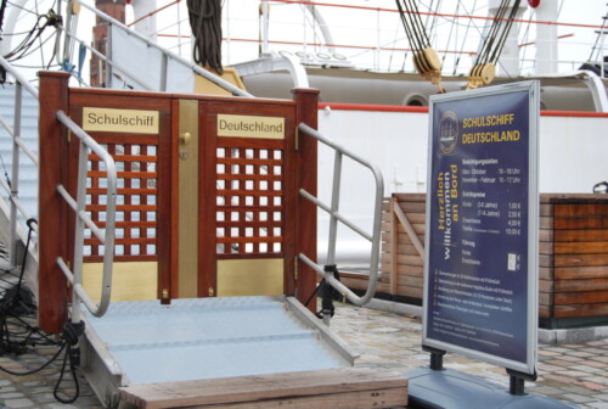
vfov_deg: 22.7
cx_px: 304
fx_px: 1016
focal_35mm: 60
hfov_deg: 33.3
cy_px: 204
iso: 100
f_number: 6.3
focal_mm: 40
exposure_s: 1/160
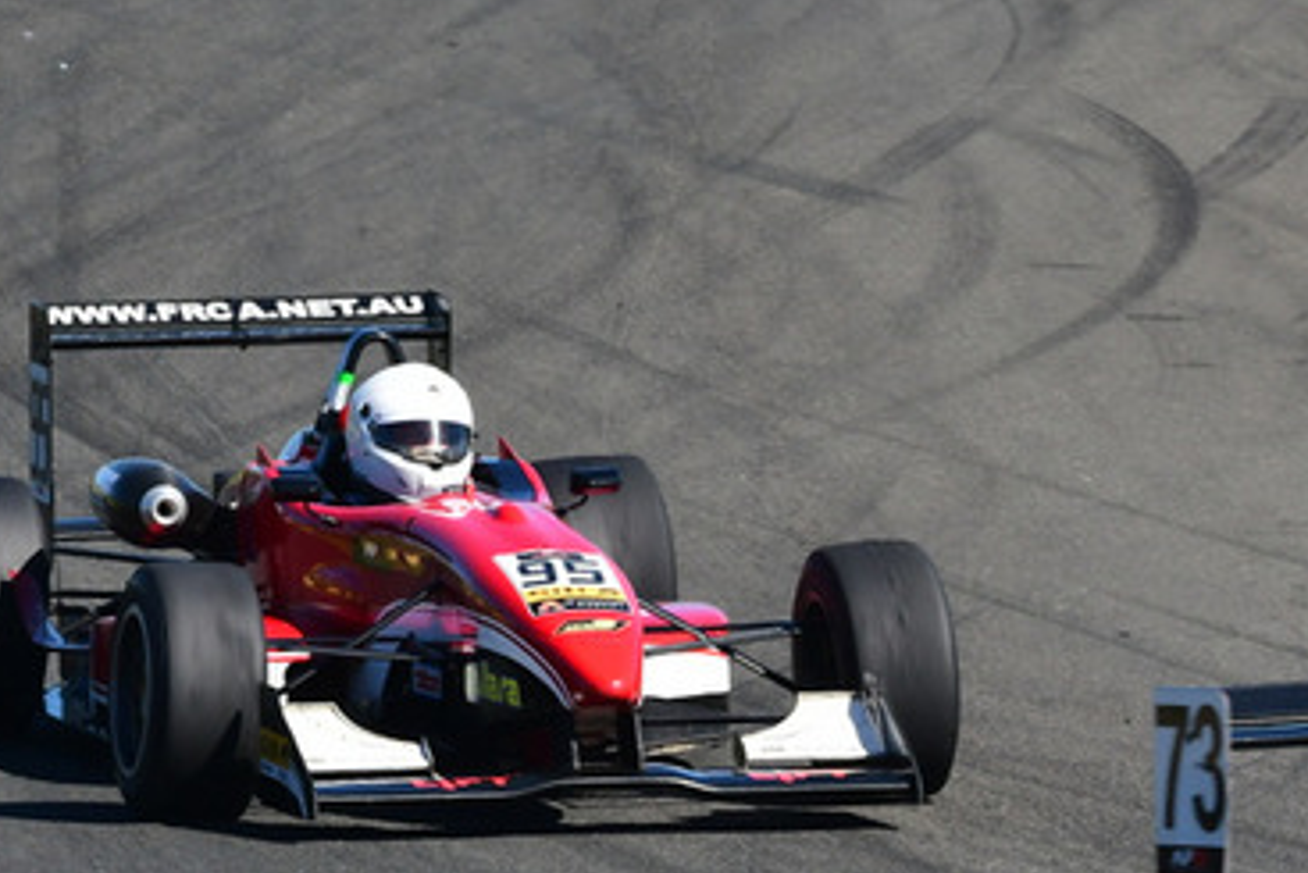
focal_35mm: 850
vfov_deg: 1.6
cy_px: 460
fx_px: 30894
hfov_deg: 2.4
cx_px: 802
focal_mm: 260
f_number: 11
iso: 500
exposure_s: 1/640
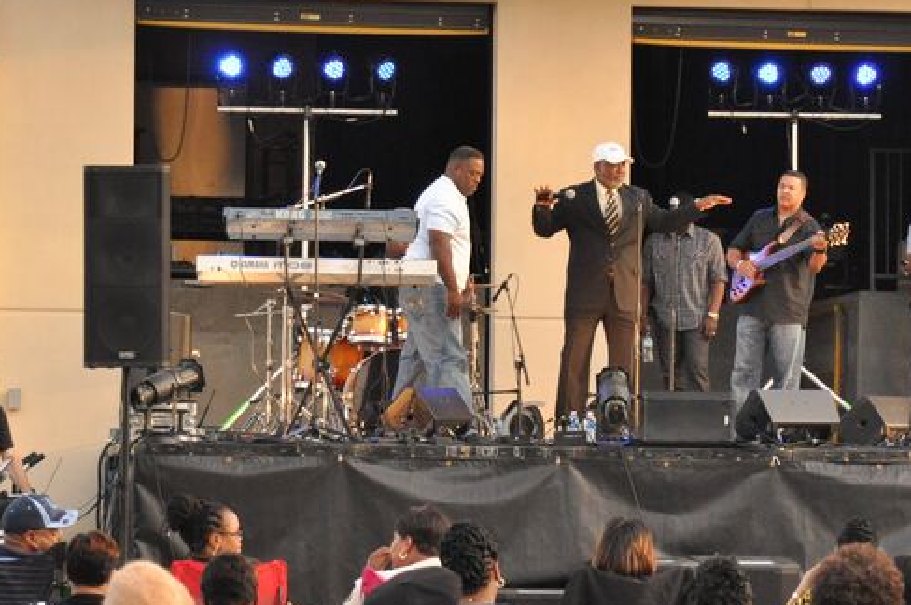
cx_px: 618
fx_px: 4473
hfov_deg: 11.6
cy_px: 275
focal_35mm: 177
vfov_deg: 7.7
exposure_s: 1/640
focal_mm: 72
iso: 1600
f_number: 6.3
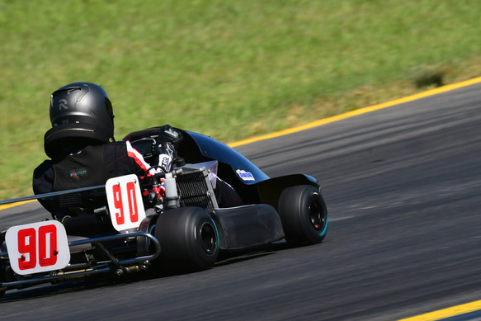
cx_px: 199
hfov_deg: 2.0
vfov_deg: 1.3
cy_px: 163
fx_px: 13765
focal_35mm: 1030
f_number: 11
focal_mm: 500
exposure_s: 1/640
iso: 400
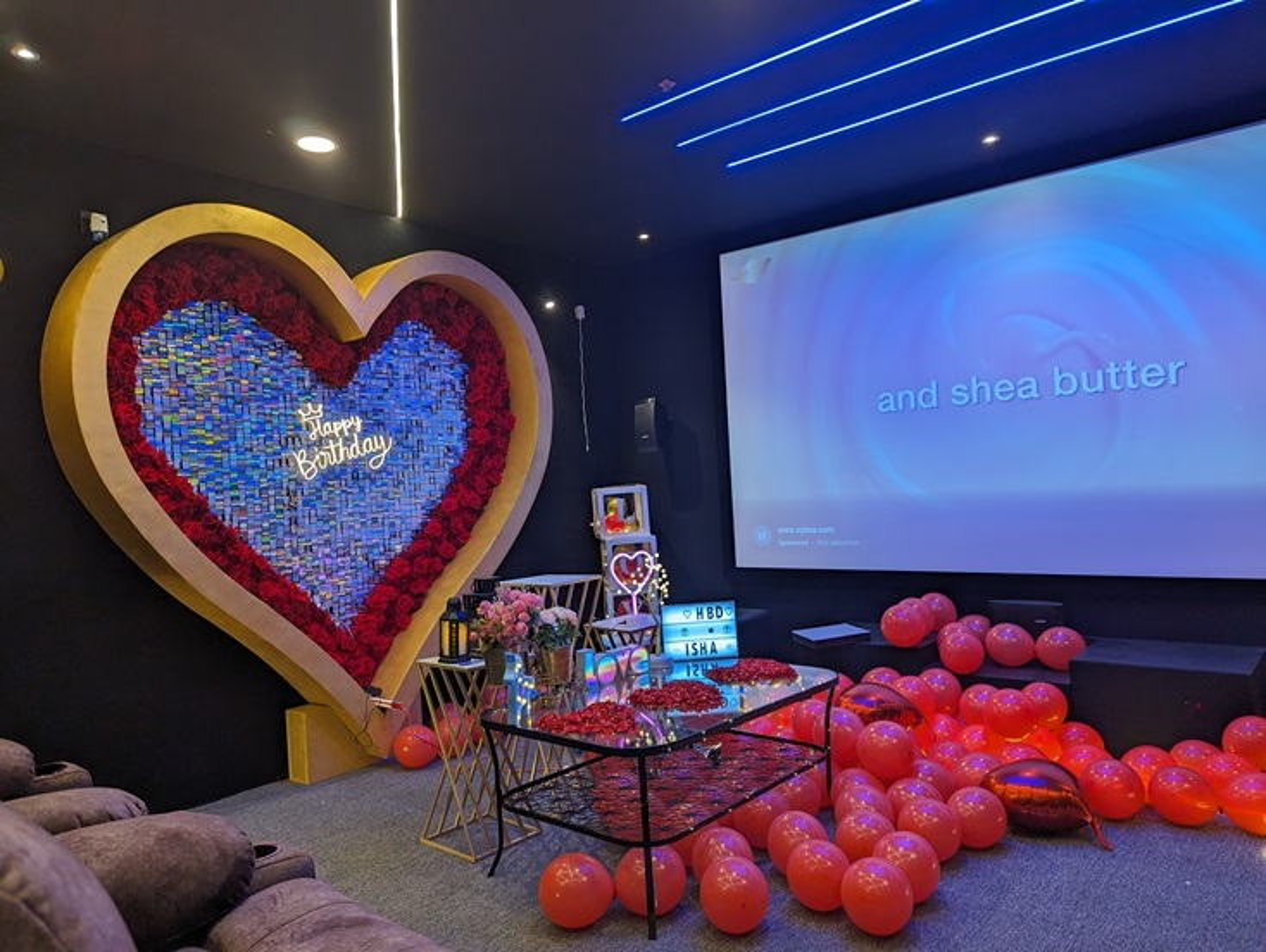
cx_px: 633
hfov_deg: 71.5
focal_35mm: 24
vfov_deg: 56.9
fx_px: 879
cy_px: 476
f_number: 1.85
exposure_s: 1/100
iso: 108
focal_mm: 6.81
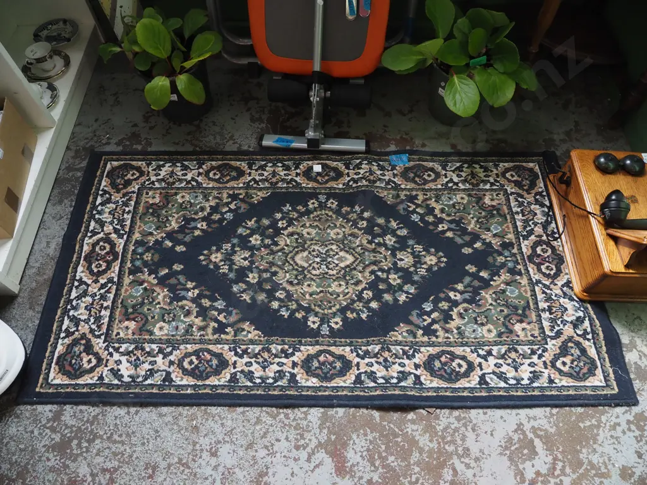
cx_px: 324
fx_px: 449
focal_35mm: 24
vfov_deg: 56.8
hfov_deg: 71.6
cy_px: 242
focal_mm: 12
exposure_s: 1/125
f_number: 5.6
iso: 1600
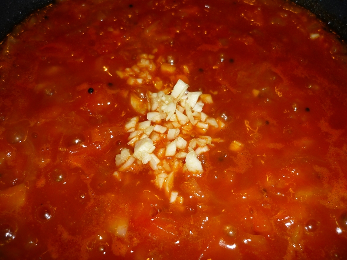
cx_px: 174
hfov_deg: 49.0
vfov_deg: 37.7
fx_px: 381
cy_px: 130
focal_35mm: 38
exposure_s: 1/30
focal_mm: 6.3
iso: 100
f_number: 2.9
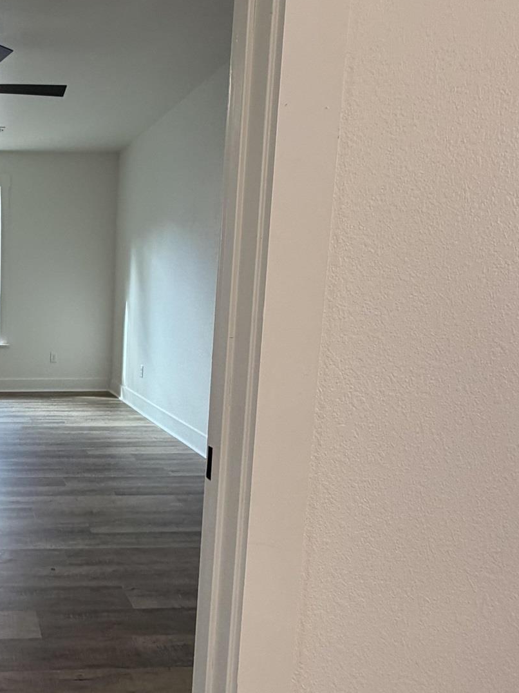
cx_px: -18
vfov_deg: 59.8
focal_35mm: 30
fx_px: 600
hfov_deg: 40.1
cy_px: 384
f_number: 2.2
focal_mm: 2.22
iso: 250
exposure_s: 1/120
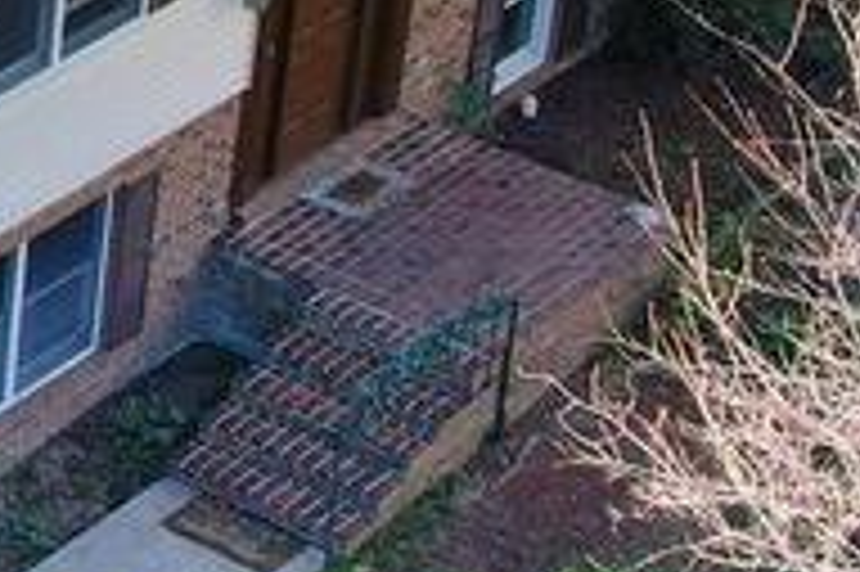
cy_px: -225
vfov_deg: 8.1
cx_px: -937
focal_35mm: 166
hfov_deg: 11.1
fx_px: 3962
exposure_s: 1/350
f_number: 2.8
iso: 100
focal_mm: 8.38
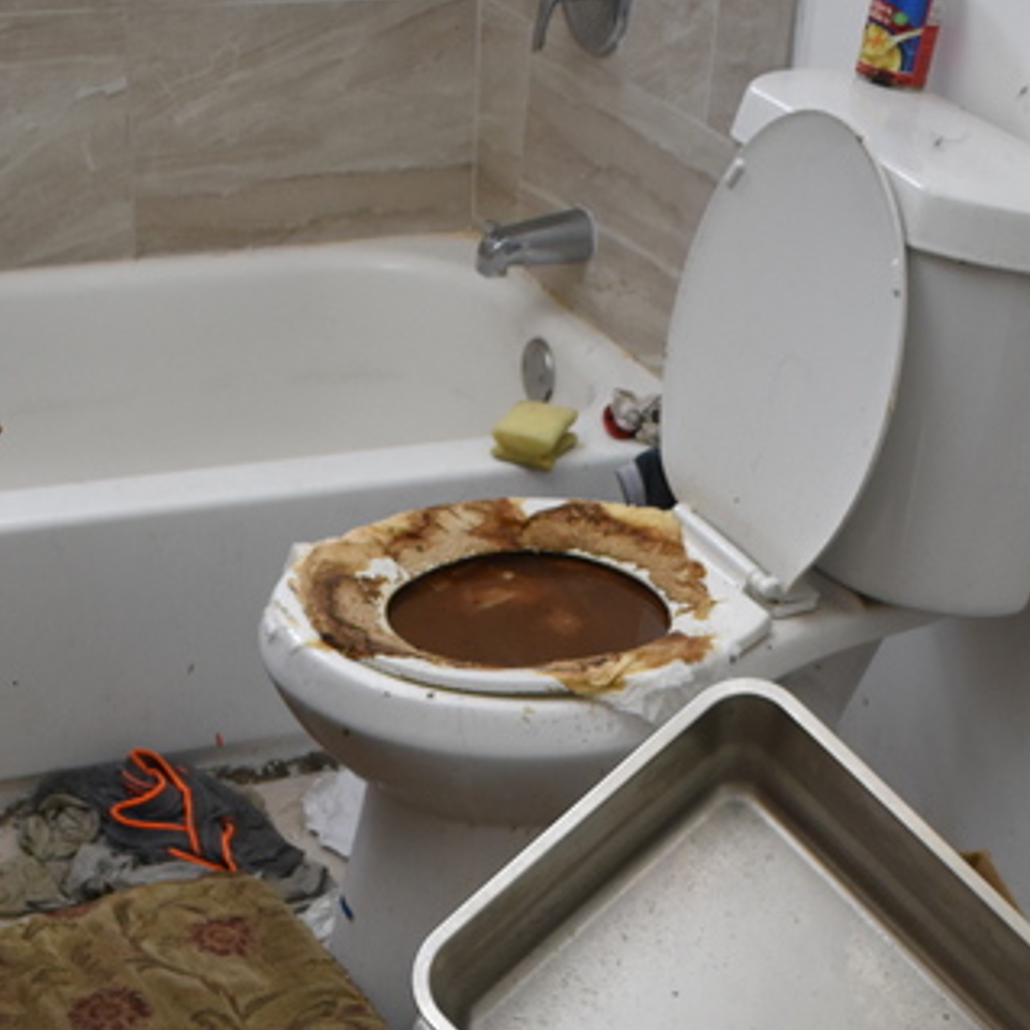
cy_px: 1111
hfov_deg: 24.0
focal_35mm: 72
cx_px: 572
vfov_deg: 22.7
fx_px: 2424
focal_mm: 20
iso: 1000
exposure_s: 1/125
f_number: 3.8
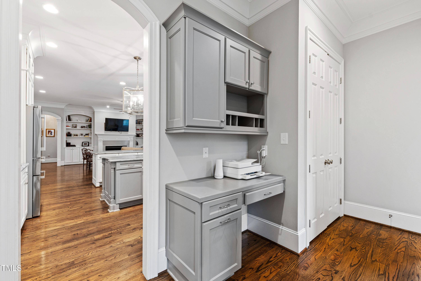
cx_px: 210
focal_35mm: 15
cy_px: 140
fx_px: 175
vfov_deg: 77.3
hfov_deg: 100.4
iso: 100
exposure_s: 1/1.25
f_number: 8
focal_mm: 10
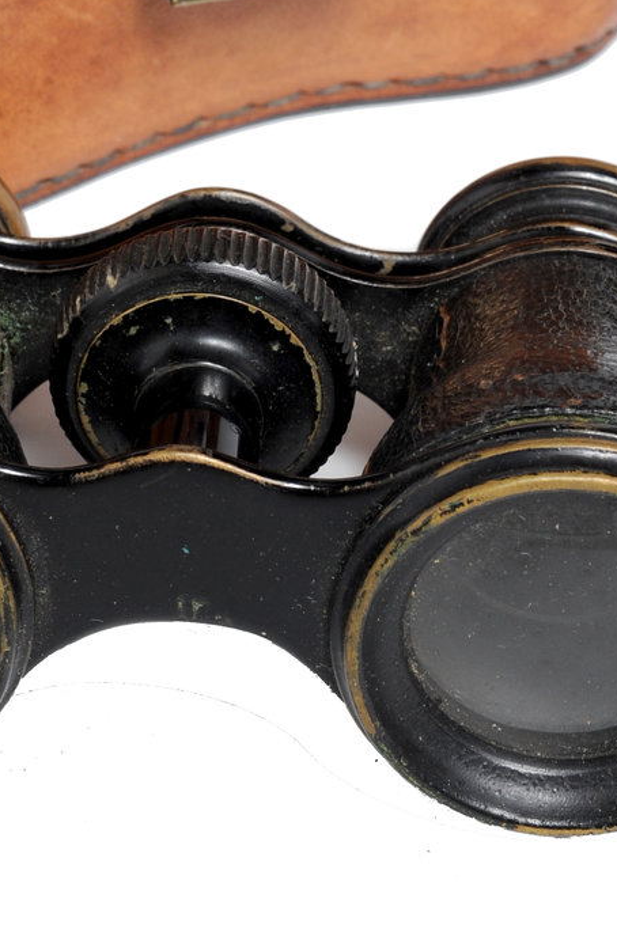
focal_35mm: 132
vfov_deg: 15.3
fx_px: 3393
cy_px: 13
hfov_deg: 10.4
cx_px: 173
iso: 400
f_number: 20
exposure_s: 1/160
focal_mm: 60
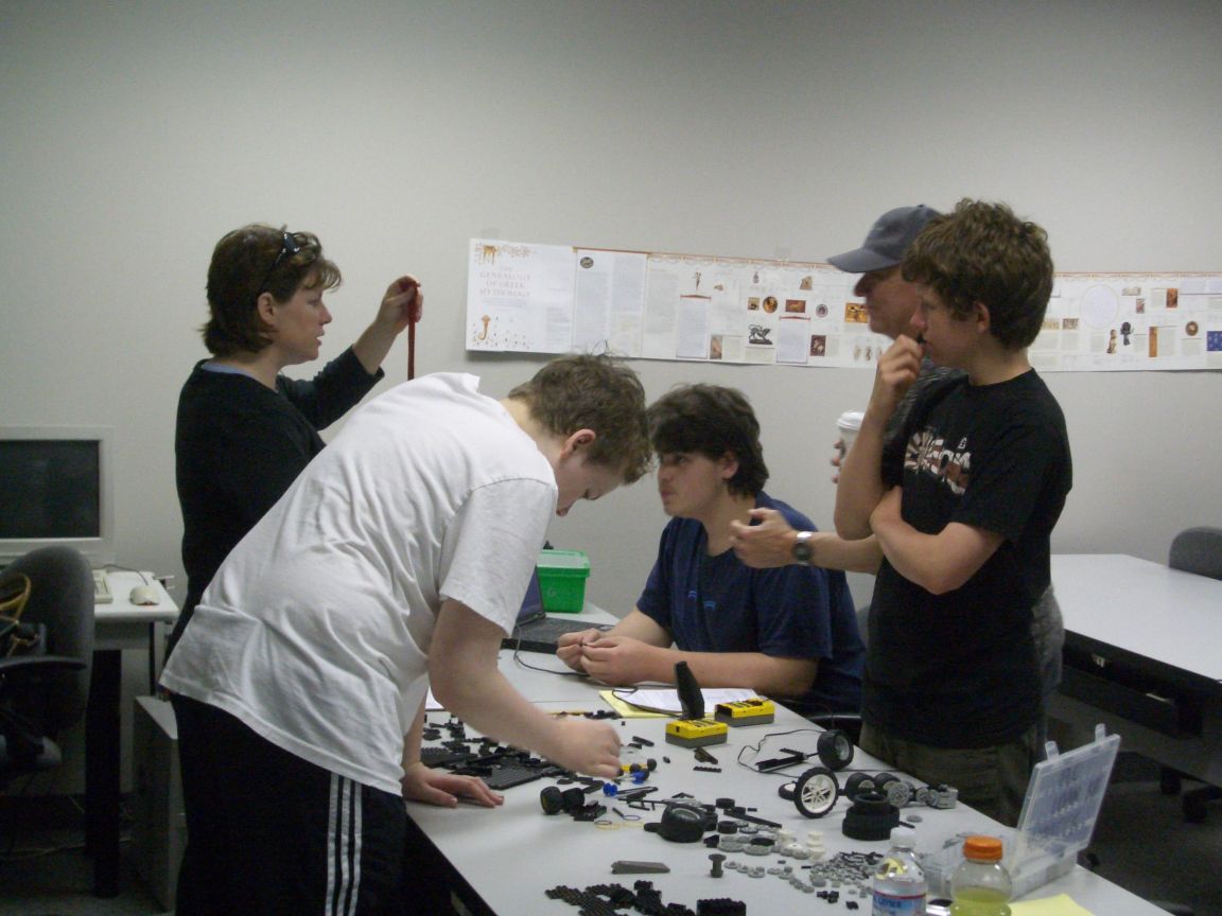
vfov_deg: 23.7
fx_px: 2189
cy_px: 458
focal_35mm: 62
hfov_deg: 31.2
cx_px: 611
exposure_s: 1/40
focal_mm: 10.2
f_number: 3.5
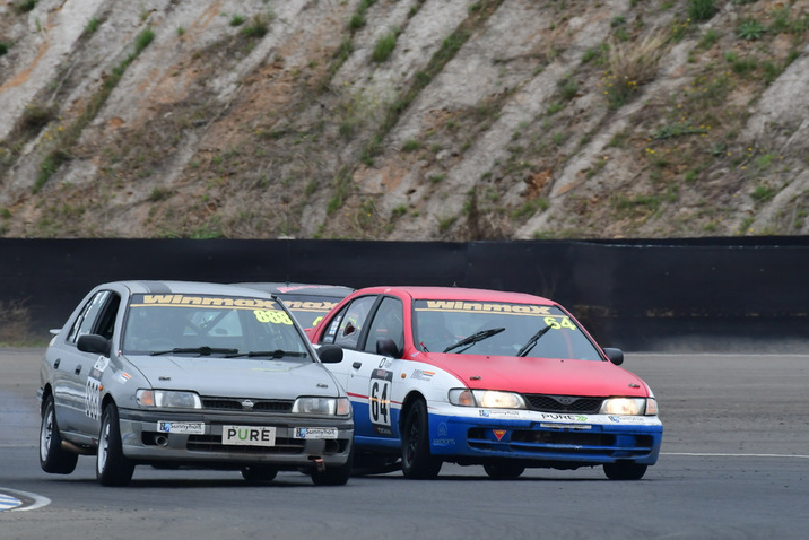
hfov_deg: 2.5
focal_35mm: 838
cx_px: 366
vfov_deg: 1.6
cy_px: 245
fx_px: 18838
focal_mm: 500
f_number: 11
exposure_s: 1/640
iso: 640
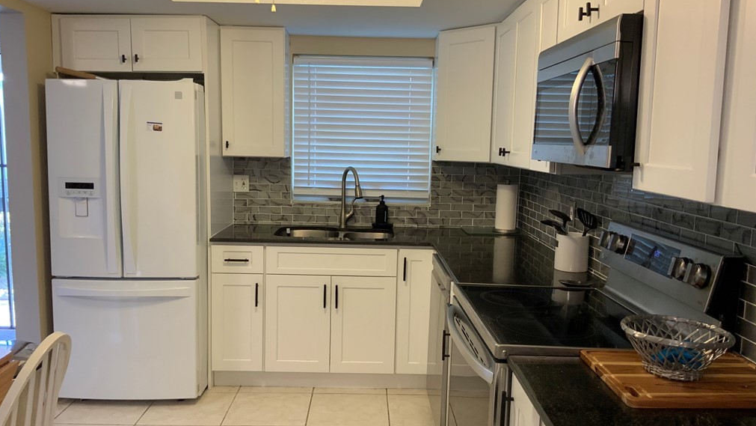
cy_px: 222
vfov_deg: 36.7
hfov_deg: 61.0
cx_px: 378
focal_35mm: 32
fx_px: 642
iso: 100
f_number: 1.8
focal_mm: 3
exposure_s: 1/60
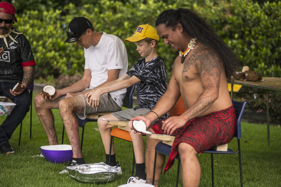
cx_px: 140
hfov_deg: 17.1
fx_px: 937
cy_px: 94
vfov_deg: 11.4
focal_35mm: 120
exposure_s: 1/4000
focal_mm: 120
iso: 400
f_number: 2.8
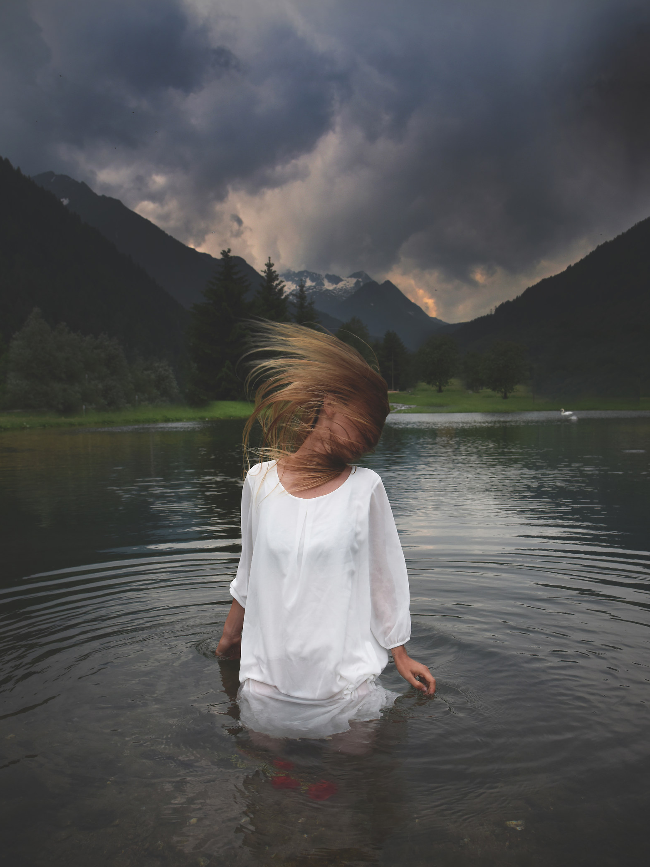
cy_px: 482
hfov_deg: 45.4
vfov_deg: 58.2
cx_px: 328
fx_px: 776
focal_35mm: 31
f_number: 7.1
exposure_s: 1/800
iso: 640
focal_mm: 28
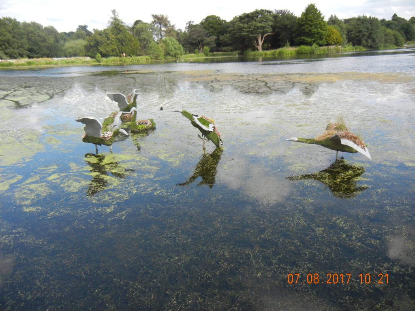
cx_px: 208
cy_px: 156
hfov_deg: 60.0
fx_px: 360
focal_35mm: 30
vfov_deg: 46.8
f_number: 3.5
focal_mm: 5.4
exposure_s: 1/567
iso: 160
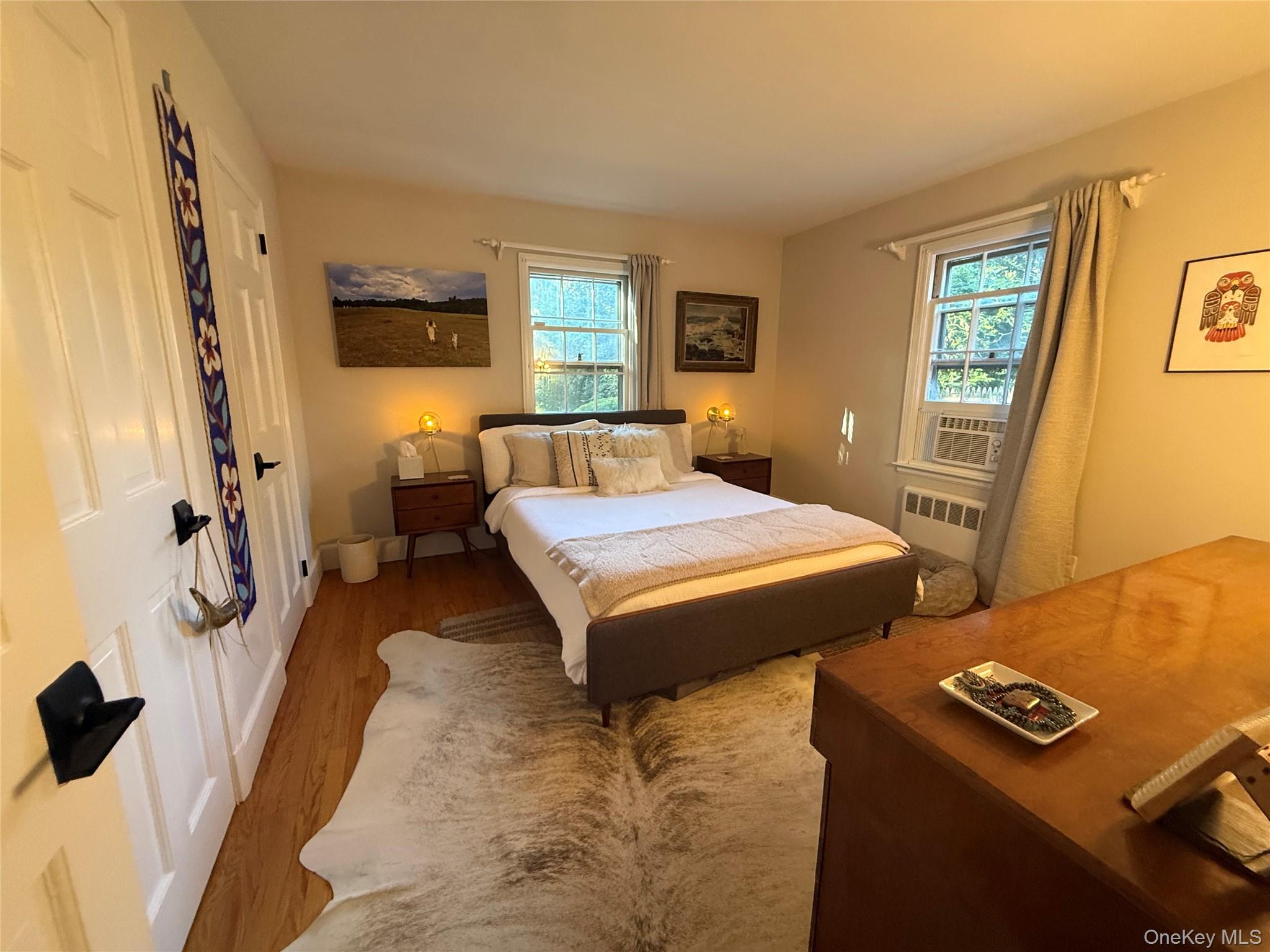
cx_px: 635
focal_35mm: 14
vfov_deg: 85.7
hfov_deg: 102.1
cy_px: 476
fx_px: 514
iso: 250
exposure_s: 1/60
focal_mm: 2.22
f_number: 2.2
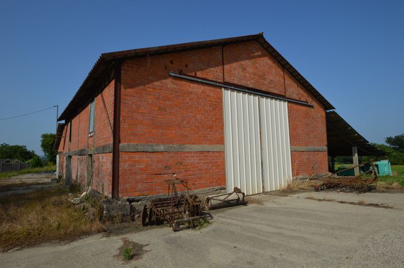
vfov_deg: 63.1
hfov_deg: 85.5
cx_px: 202
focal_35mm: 20
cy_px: 134
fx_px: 219
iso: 100
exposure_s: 1/320
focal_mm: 13
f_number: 9
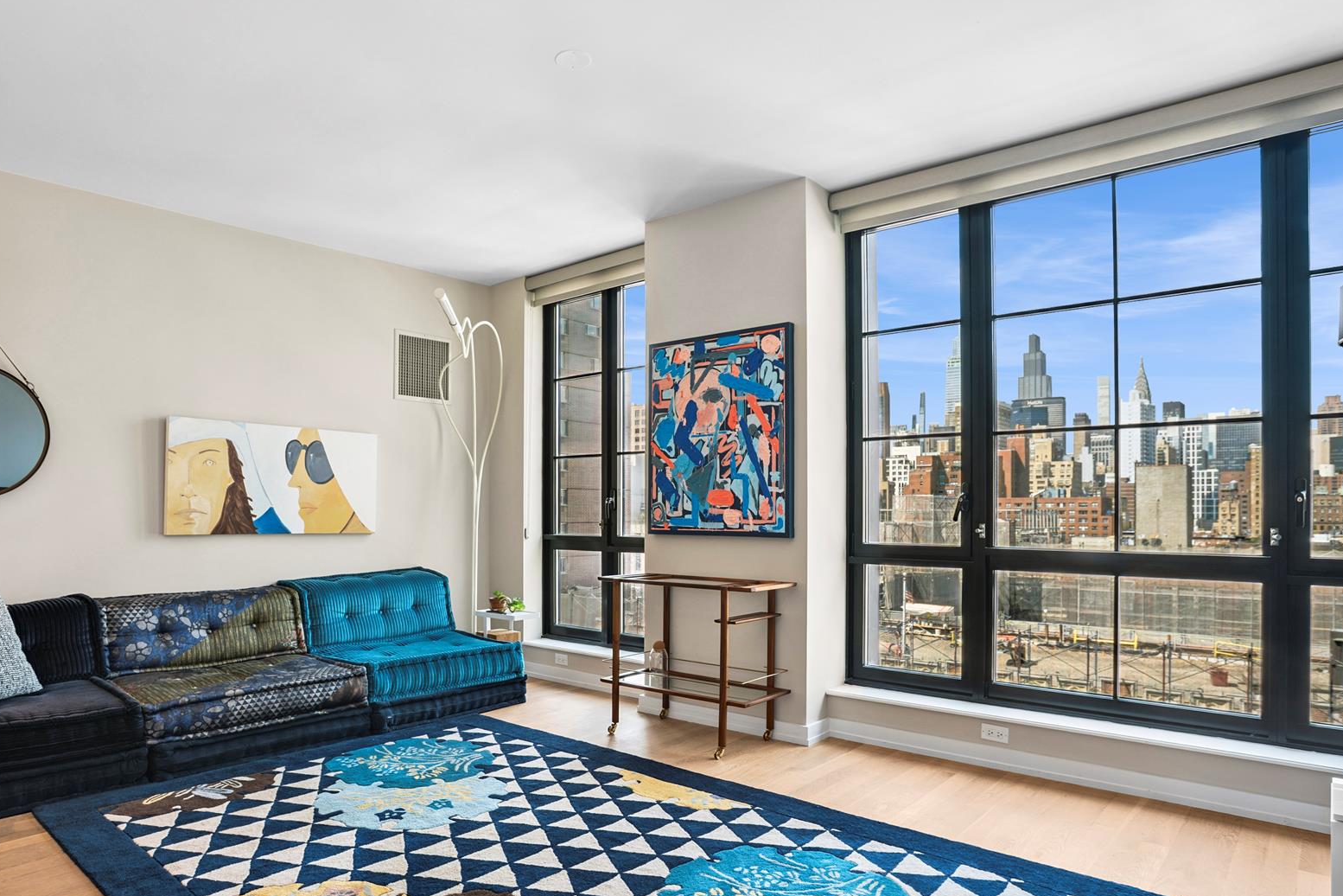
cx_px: 637
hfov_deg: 81.1
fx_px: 783
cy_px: 522
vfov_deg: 59.2
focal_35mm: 21
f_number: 8
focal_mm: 17
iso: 100
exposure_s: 1/2
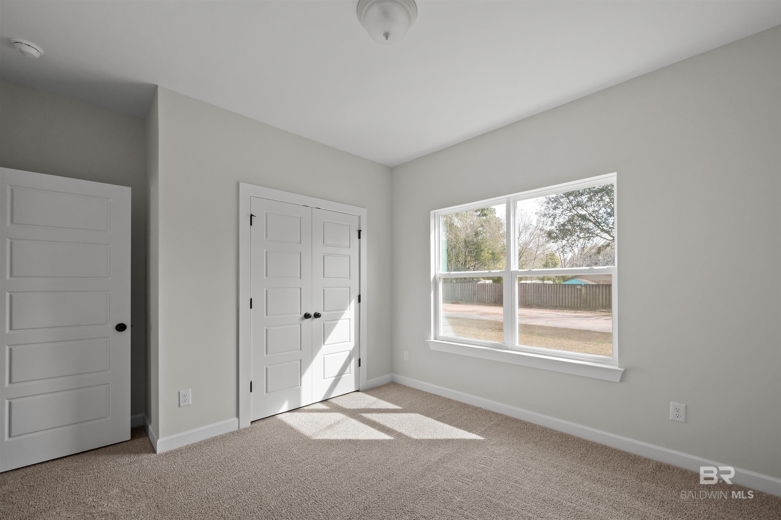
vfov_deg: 81.1
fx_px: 303
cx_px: 390
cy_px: 260
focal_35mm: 14
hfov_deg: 104.3
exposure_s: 1/60
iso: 400
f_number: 9
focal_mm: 14
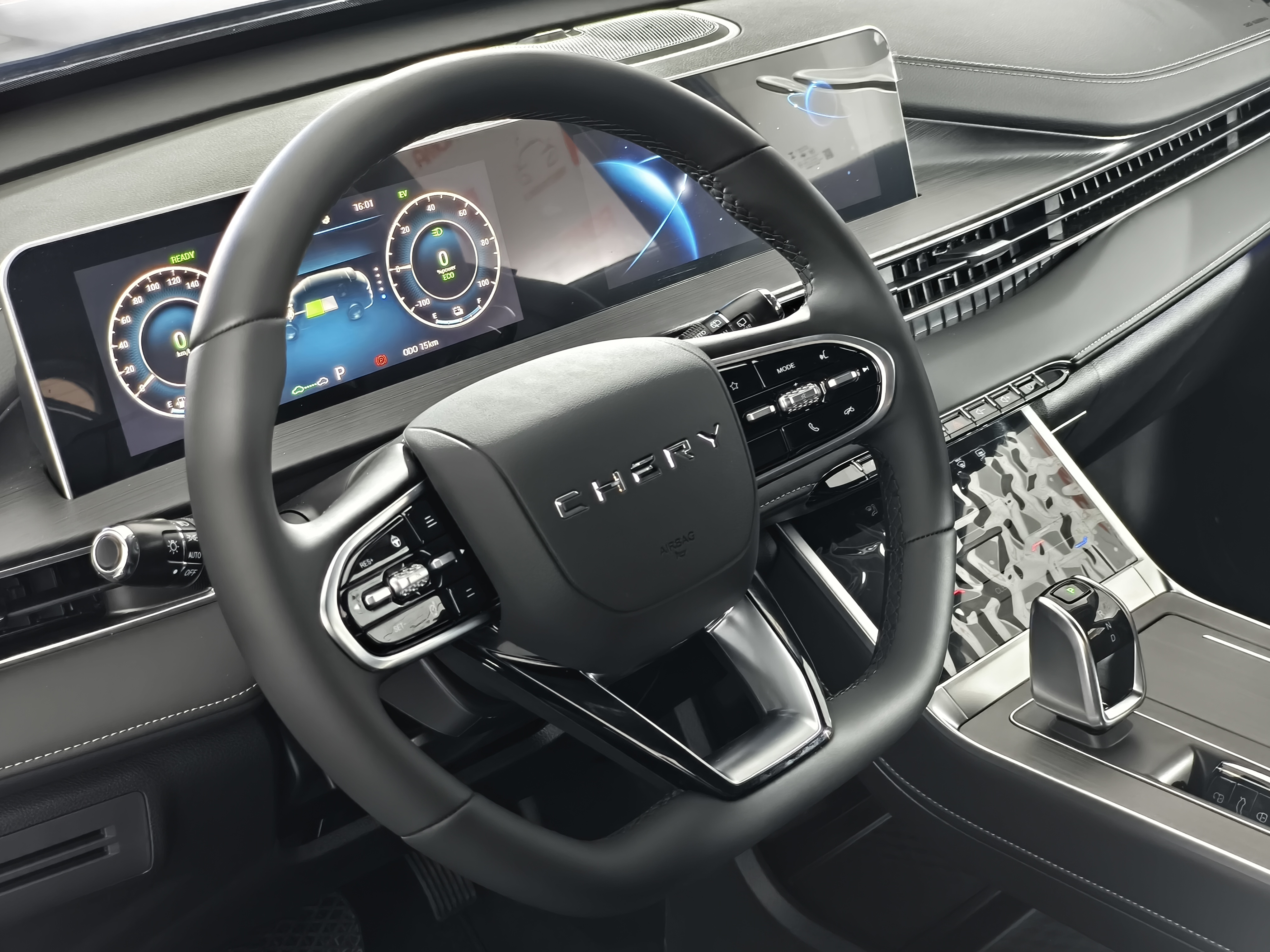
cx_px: 635
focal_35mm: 51
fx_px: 1871
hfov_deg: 37.5
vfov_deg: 28.6
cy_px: 476
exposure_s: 1/25
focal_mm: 7.1
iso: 3200
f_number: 1.9
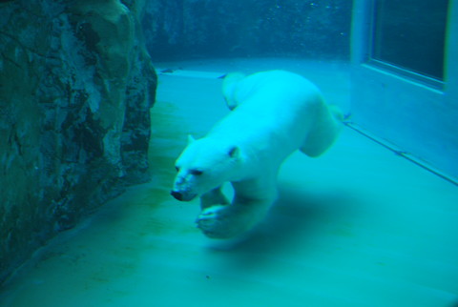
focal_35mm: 44
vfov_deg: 31.0
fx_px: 554
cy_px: 154
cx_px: 229
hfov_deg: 44.9
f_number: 4.8
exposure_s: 1/30
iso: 320
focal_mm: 29
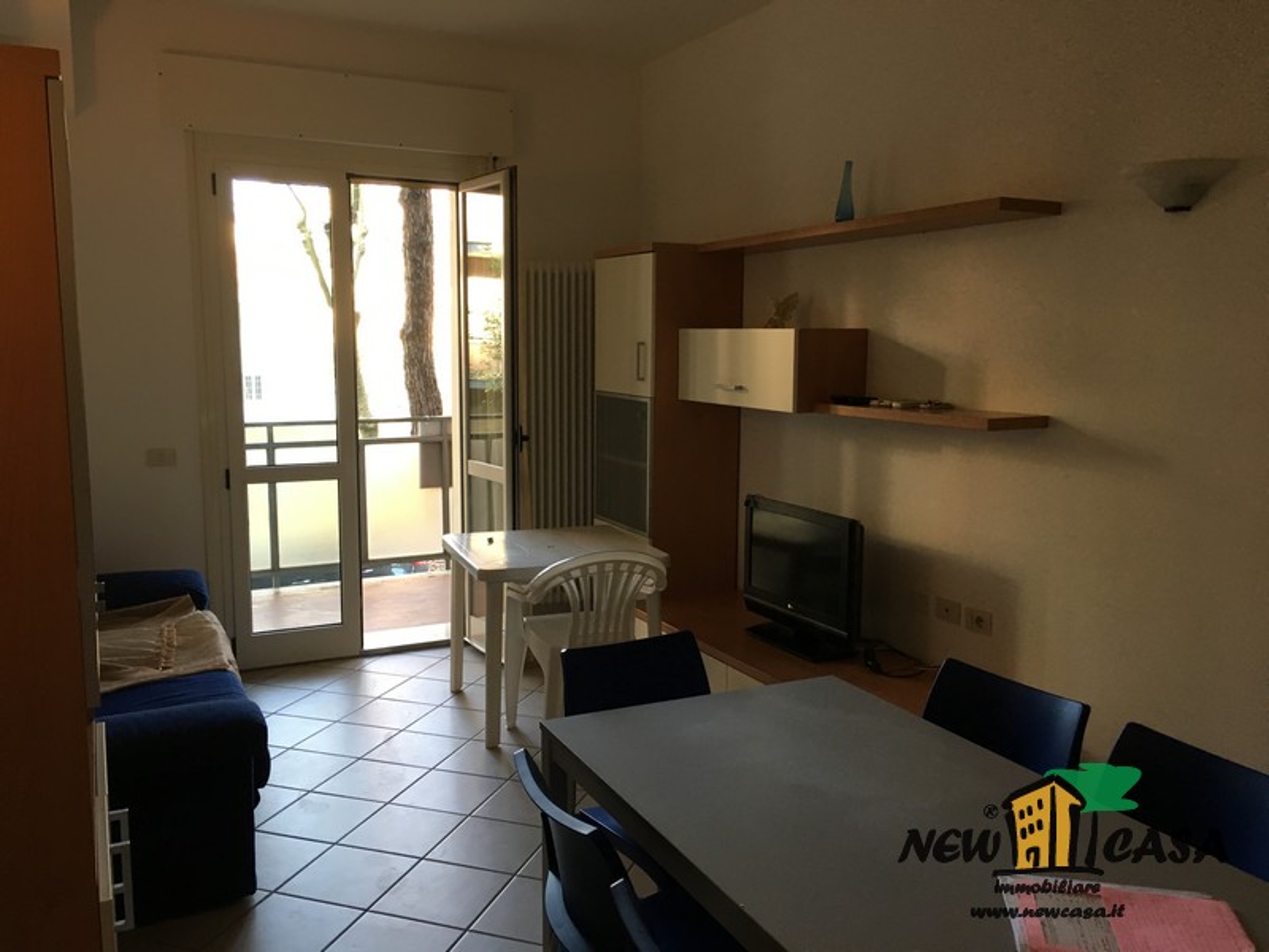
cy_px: 476
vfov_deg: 48.2
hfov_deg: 61.7
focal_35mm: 29
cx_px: 634
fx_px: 1063
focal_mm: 4.15
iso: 64
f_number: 2.2
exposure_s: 1/33
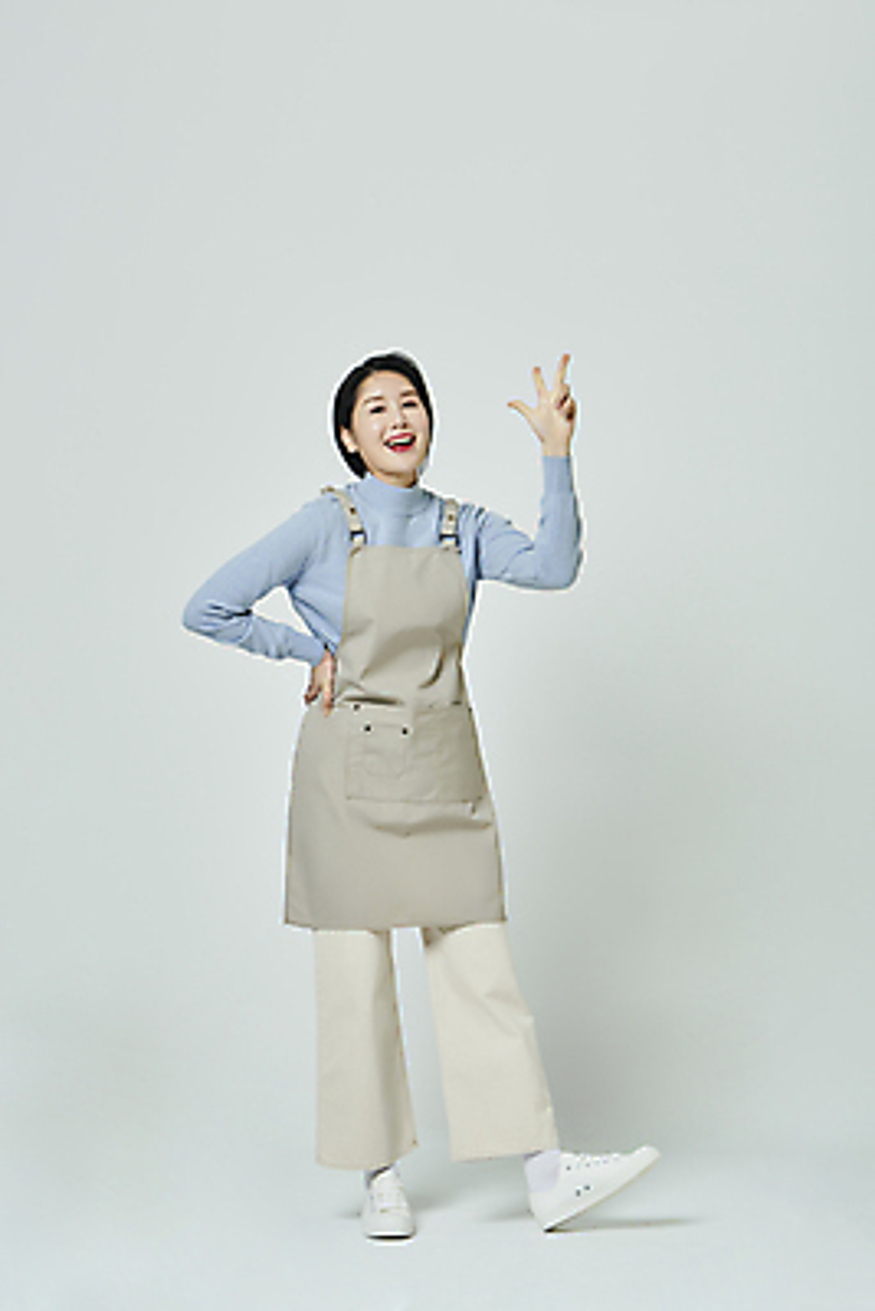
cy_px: 656
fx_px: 2368
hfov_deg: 20.9
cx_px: 438
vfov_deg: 30.9
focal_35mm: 65
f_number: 11
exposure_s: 1/125
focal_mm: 65
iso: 100
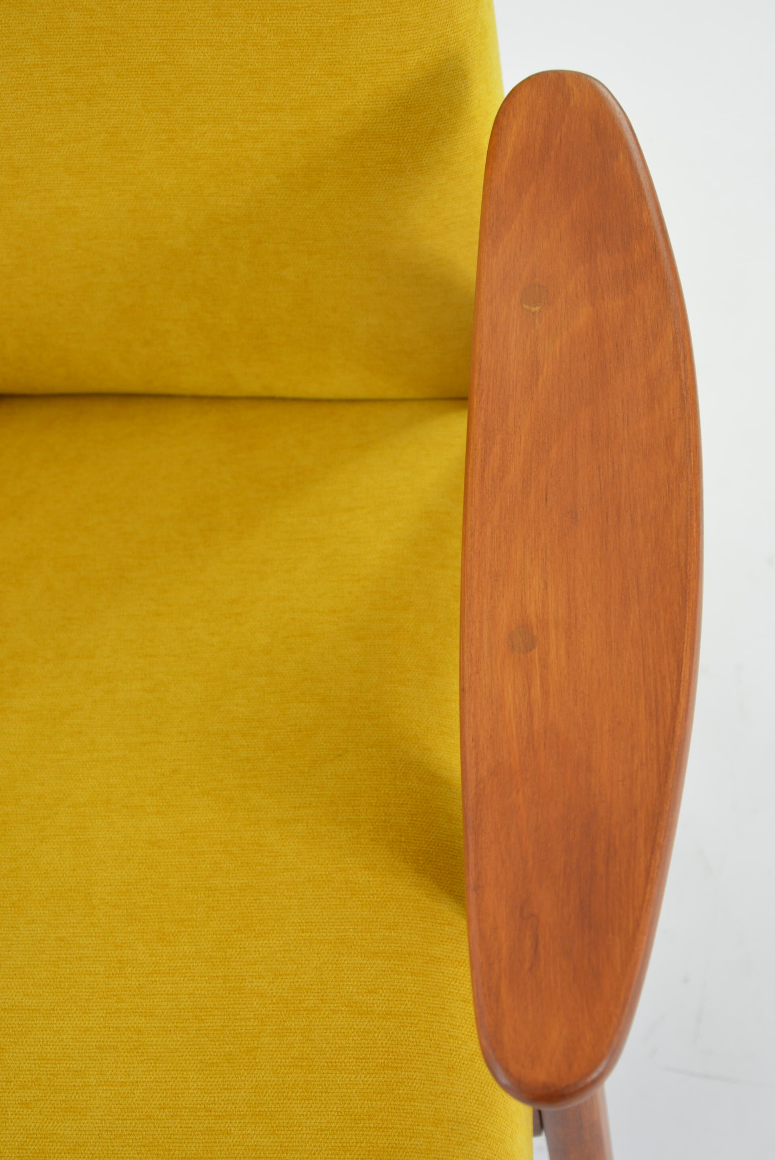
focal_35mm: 70
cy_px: 580
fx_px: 2240
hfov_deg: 19.6
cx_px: 388
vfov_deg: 29.0
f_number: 5.6
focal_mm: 45
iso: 400
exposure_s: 1/60
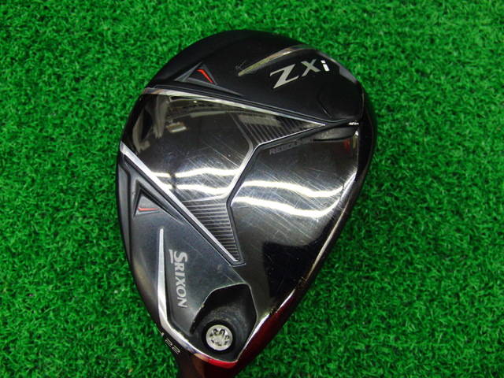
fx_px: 539
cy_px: 189
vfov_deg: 38.7
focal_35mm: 37
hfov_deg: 50.1
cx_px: 252
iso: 400
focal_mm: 6.42
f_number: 3.6
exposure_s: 1/40
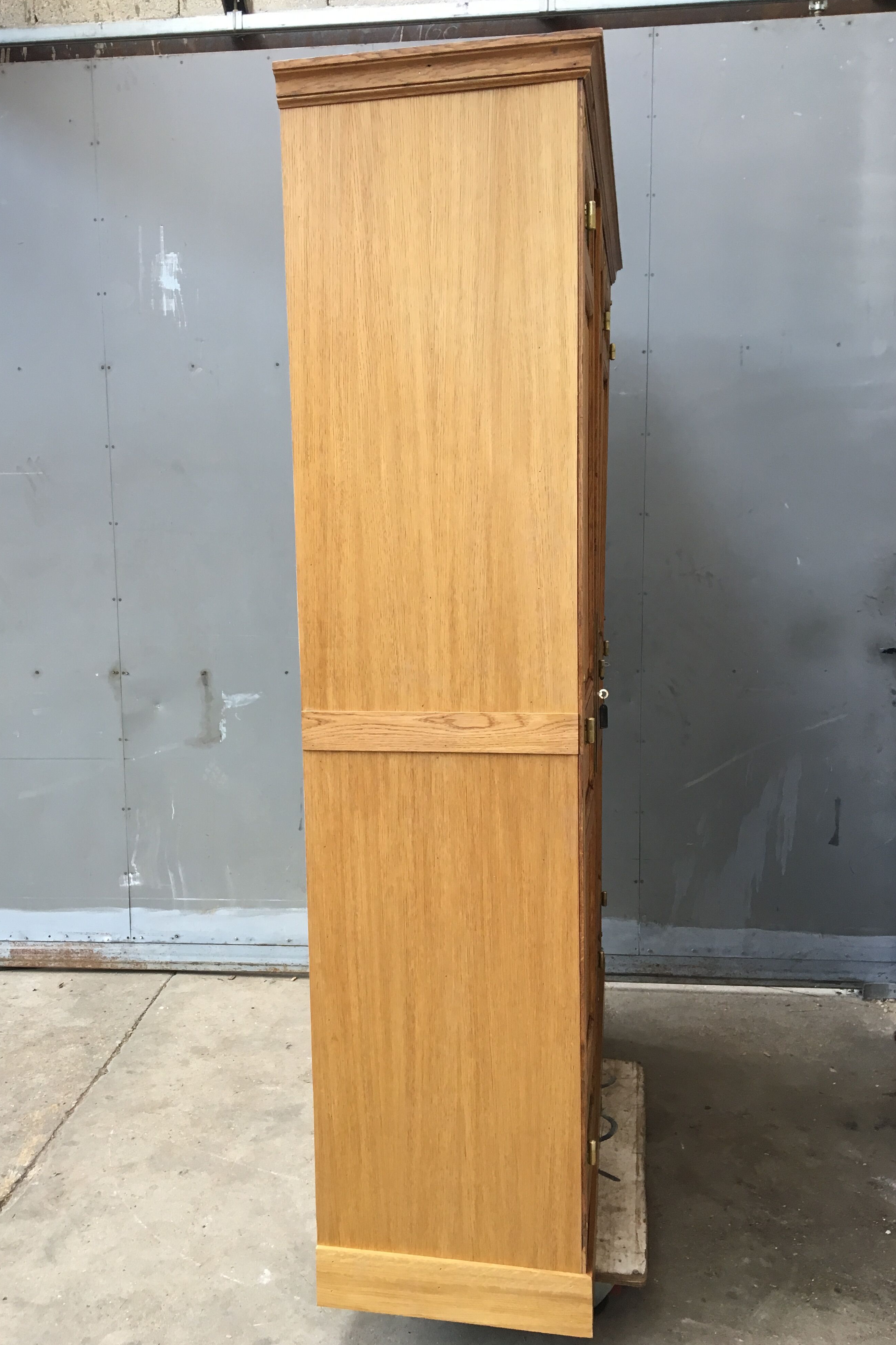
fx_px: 1157
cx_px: 383
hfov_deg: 42.2
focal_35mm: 31
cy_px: 690
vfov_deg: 60.3
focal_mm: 4.15
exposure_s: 1/33
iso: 80
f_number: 2.2
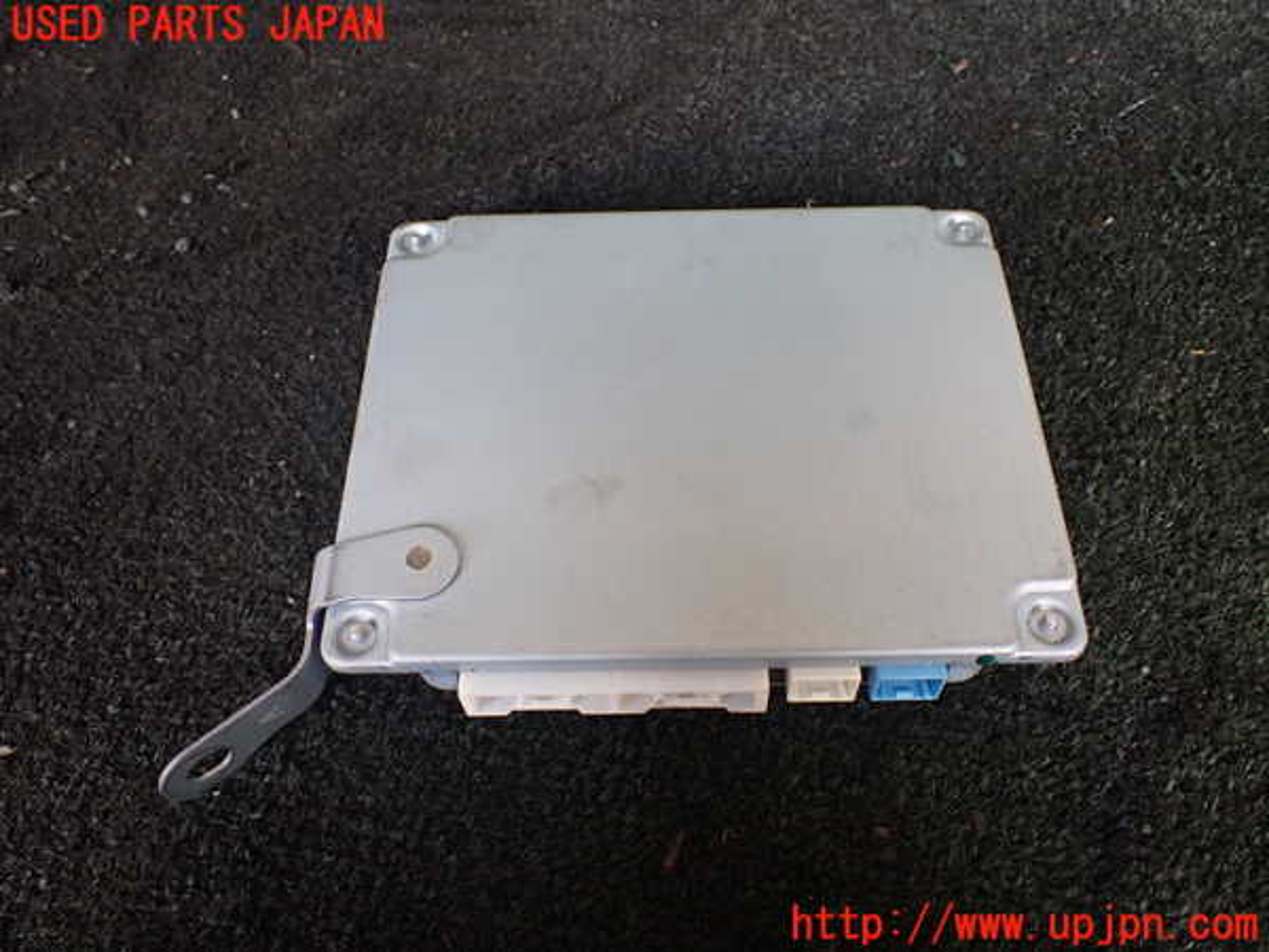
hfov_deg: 60.0
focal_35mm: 30
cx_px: 634
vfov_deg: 46.8
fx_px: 1100
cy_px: 476
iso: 200
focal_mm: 5.4
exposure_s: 1/125
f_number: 2.3
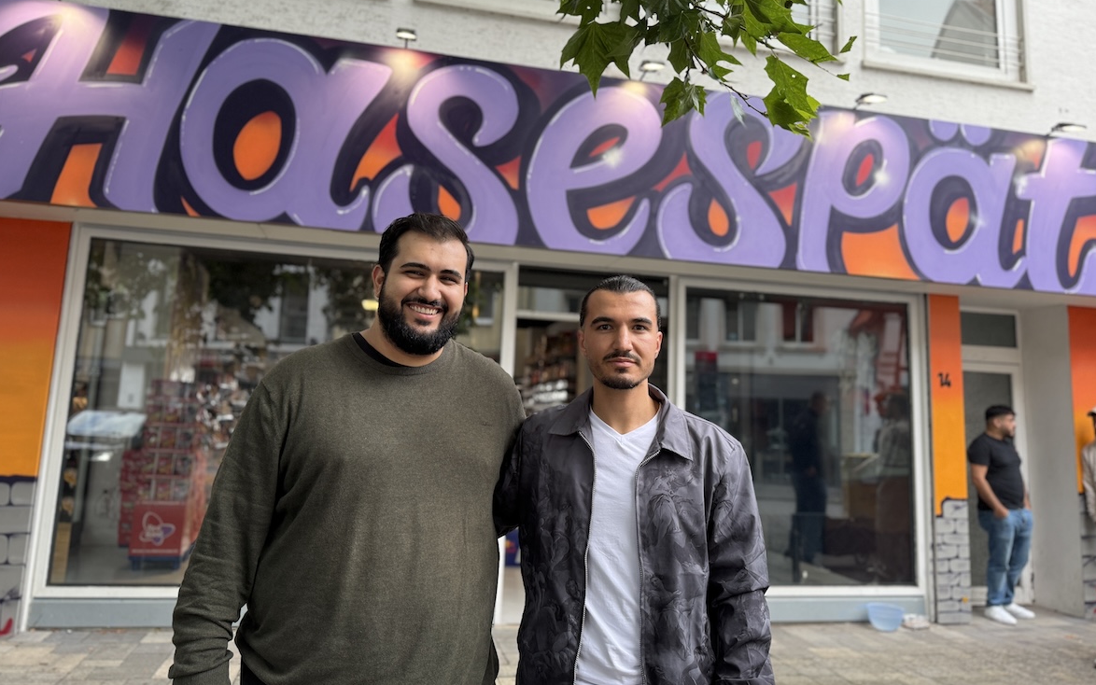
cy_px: 301
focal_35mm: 26
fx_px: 777
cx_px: 547
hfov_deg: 70.4
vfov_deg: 47.5
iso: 125
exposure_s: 1/100
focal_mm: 6.76
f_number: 1.78
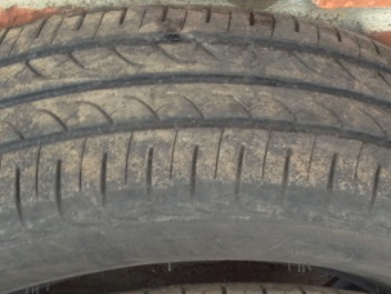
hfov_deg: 21.2
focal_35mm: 92
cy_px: 258
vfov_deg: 15.9
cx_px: 257
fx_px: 1039
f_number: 2.4
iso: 50
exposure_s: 1/24
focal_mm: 4.28
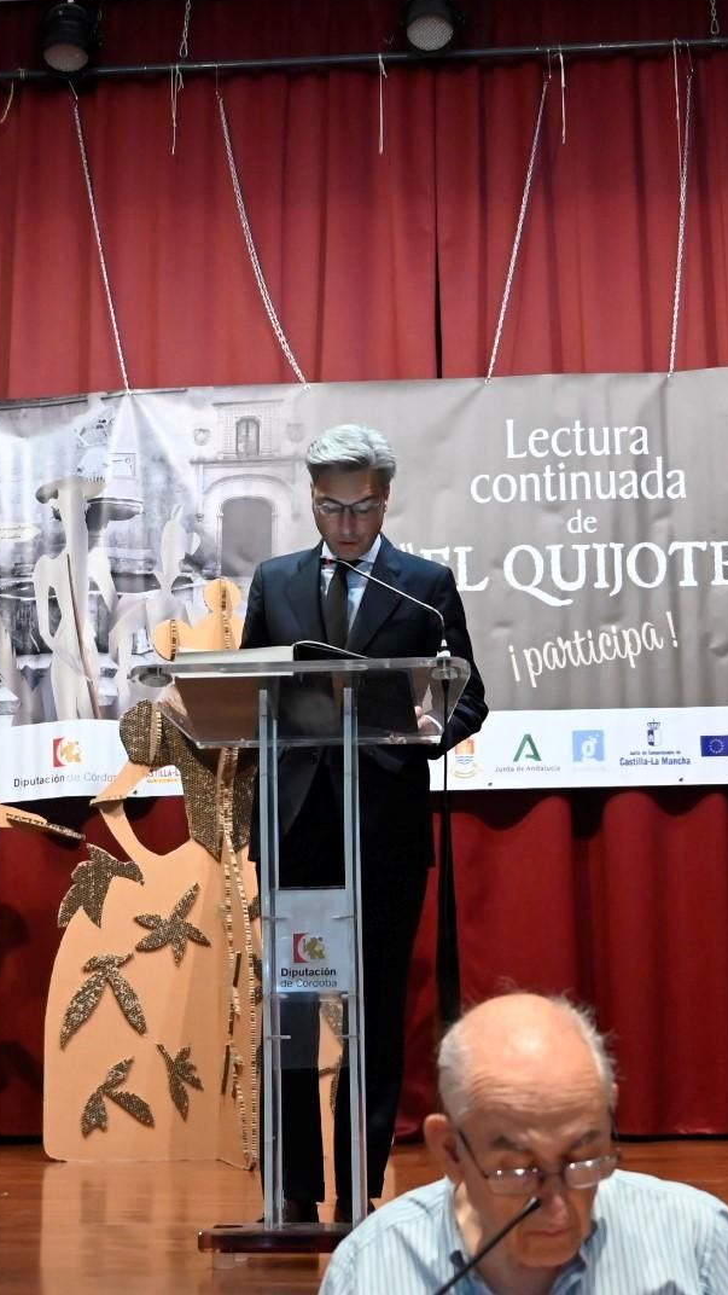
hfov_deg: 21.1
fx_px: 1956
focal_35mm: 57
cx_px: 361
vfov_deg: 36.6
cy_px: 644
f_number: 2.8
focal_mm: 24
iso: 2500
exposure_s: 1/250
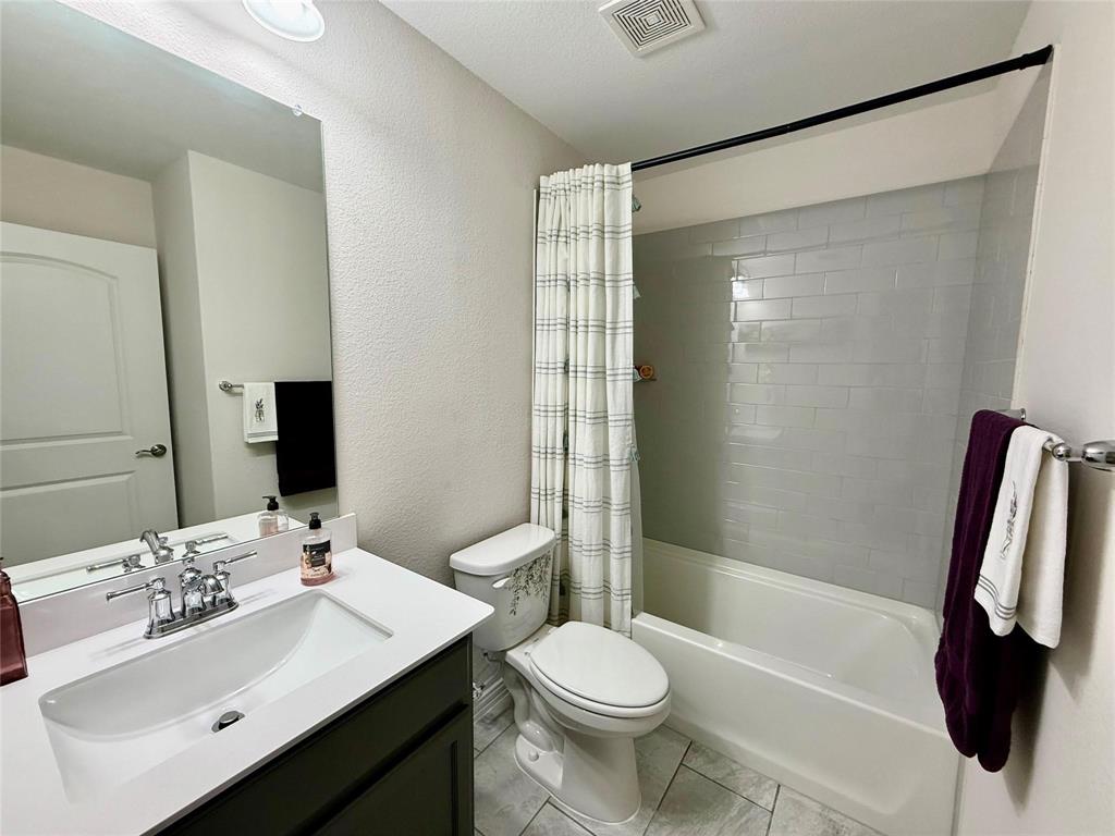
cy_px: 418
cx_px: 558
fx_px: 451
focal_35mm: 14
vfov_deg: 85.7
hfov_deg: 102.1
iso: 200
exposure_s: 1/120
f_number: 2.2
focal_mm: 2.22
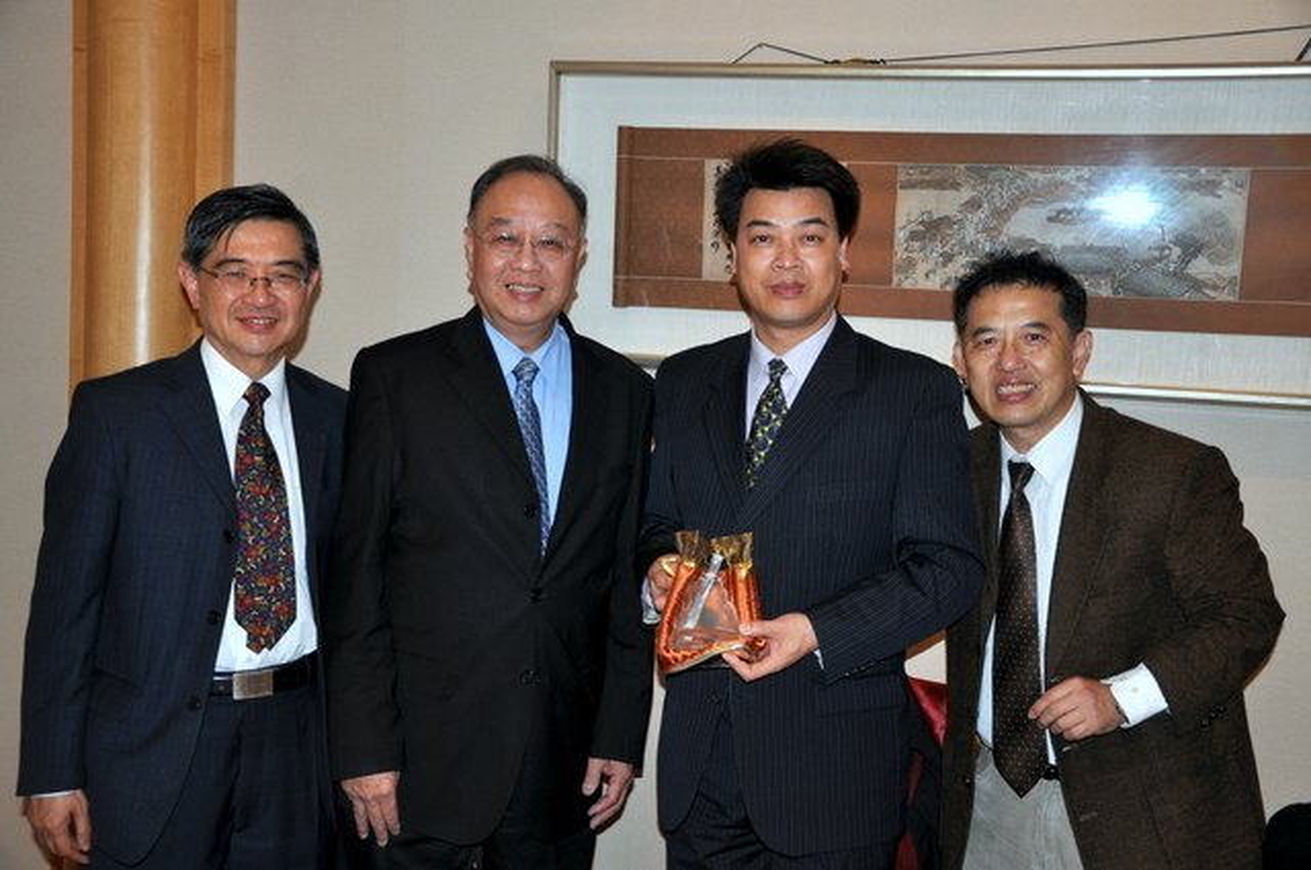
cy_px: 435
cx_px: 656
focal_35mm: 45
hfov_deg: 43.7
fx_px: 1637
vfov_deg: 29.8
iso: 200
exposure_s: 1/60
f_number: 4.2
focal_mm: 30
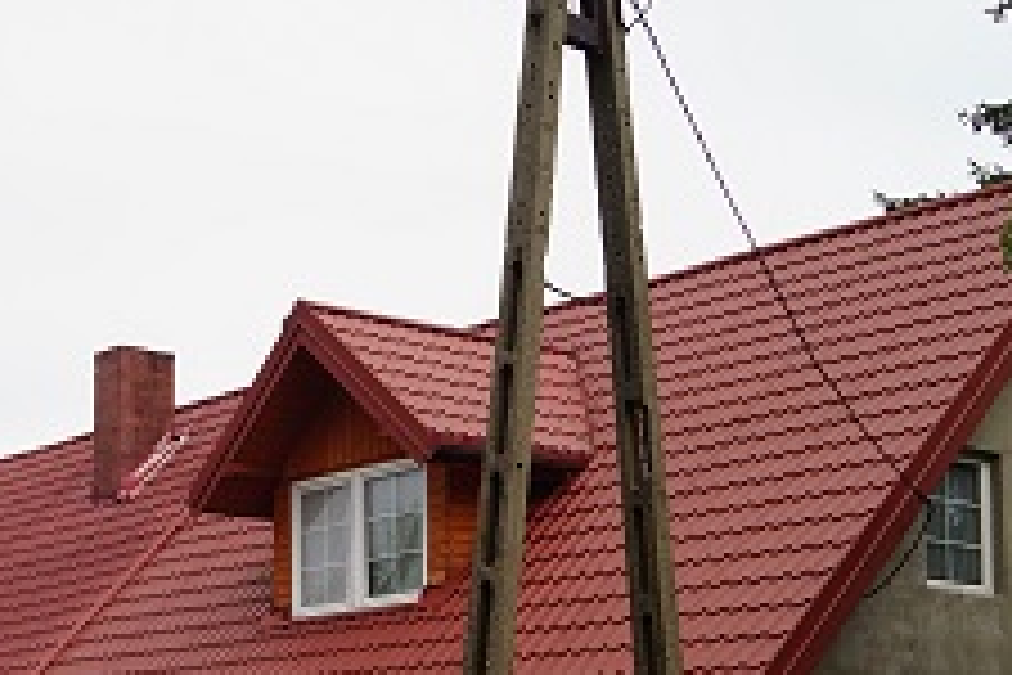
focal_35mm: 72
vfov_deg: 18.2
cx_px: 85
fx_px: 2024
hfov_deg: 27.0
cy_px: 742
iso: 100
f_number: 6.3
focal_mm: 18
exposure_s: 1/100
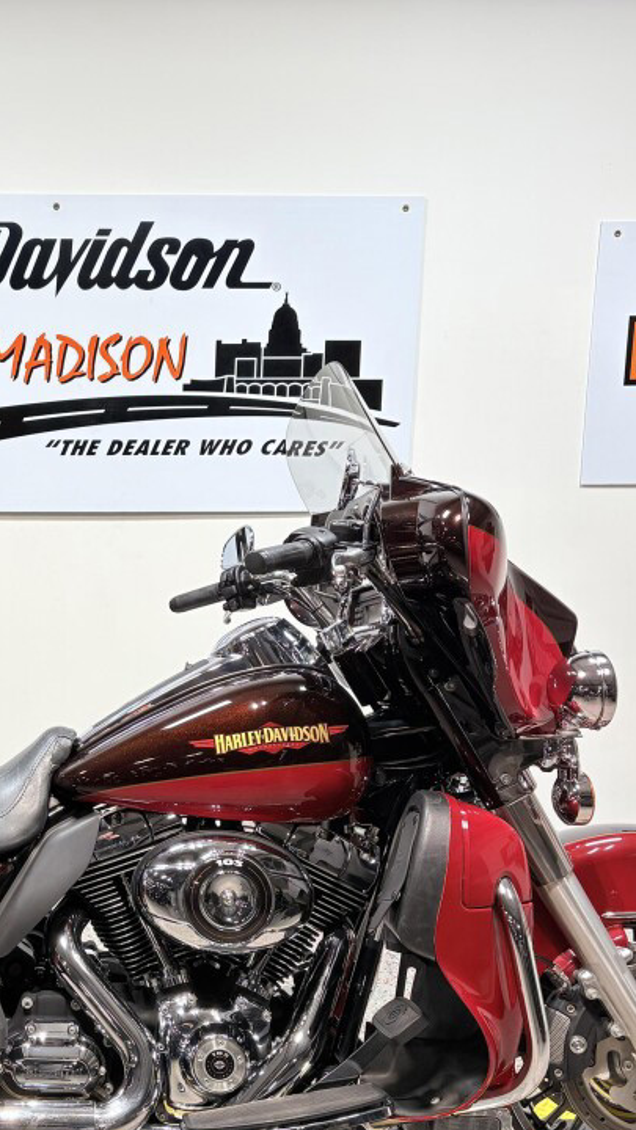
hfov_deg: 27.1
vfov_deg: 48.3
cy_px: 626
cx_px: 31
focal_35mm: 42
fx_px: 1259
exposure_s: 1/120
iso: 40
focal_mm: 5.96
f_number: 1.6
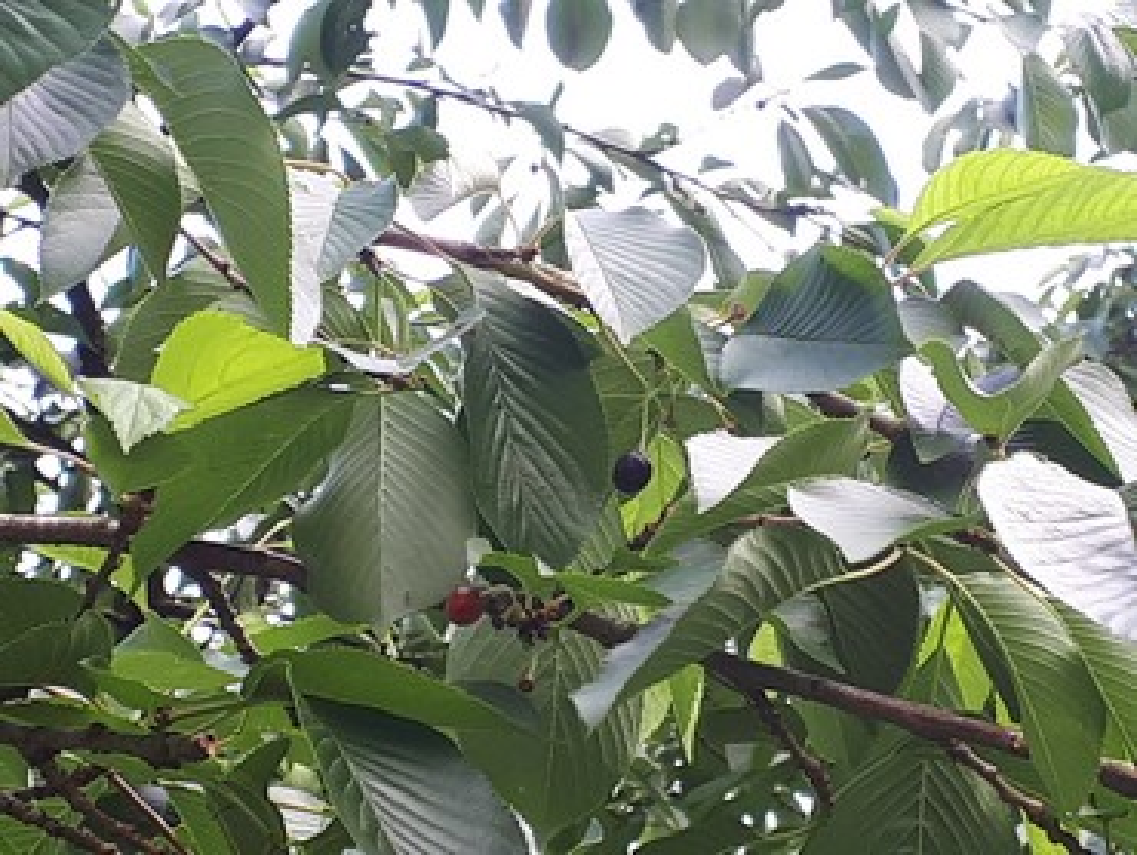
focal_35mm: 27
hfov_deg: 65.3
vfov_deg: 51.4
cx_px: 568
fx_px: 887
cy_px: 428
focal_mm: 3.6
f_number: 1.9
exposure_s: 1/107
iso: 40
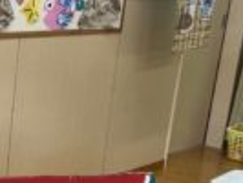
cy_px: 127
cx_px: -88
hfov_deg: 21.2
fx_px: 576
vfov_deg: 18.0
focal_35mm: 82
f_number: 1.6
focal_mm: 5.1
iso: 50
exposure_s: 1/121
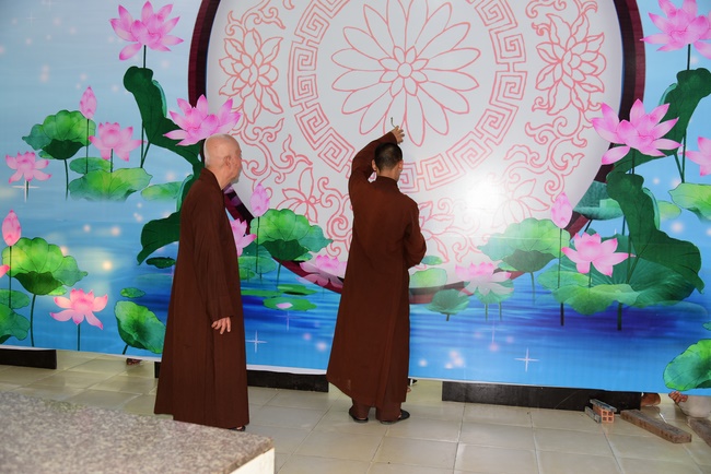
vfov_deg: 35.1
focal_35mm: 38
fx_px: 751
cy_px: 237
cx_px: 356
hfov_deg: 50.7
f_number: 4
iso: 320
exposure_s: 1/60
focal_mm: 38
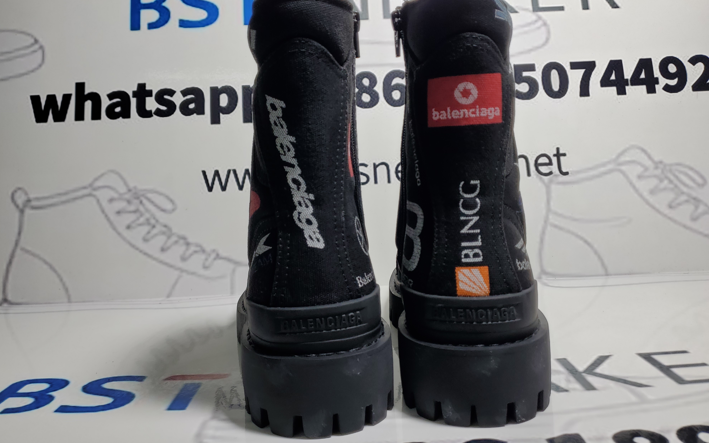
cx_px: 349
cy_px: 183
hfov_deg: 66.5
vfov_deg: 44.4
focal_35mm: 28
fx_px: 541
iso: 50
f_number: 1.5
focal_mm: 4.3
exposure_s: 1/613
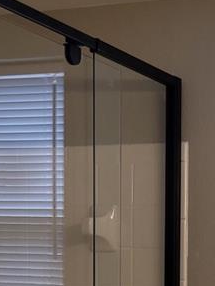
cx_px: 329
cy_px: 354
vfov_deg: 17.1
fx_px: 901
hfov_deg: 12.8
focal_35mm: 109
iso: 64
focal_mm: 5.4
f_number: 1.8
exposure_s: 1/120
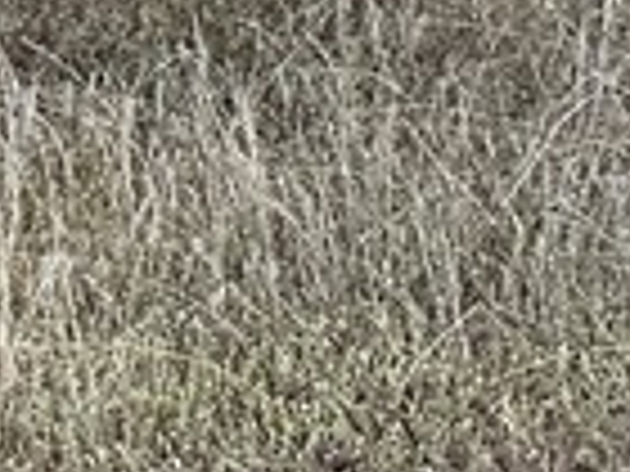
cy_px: -966
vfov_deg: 7.4
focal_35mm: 176
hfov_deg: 9.1
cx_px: 1854
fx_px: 3203
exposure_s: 1/2110
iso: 80
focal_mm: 6.86
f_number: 1.78
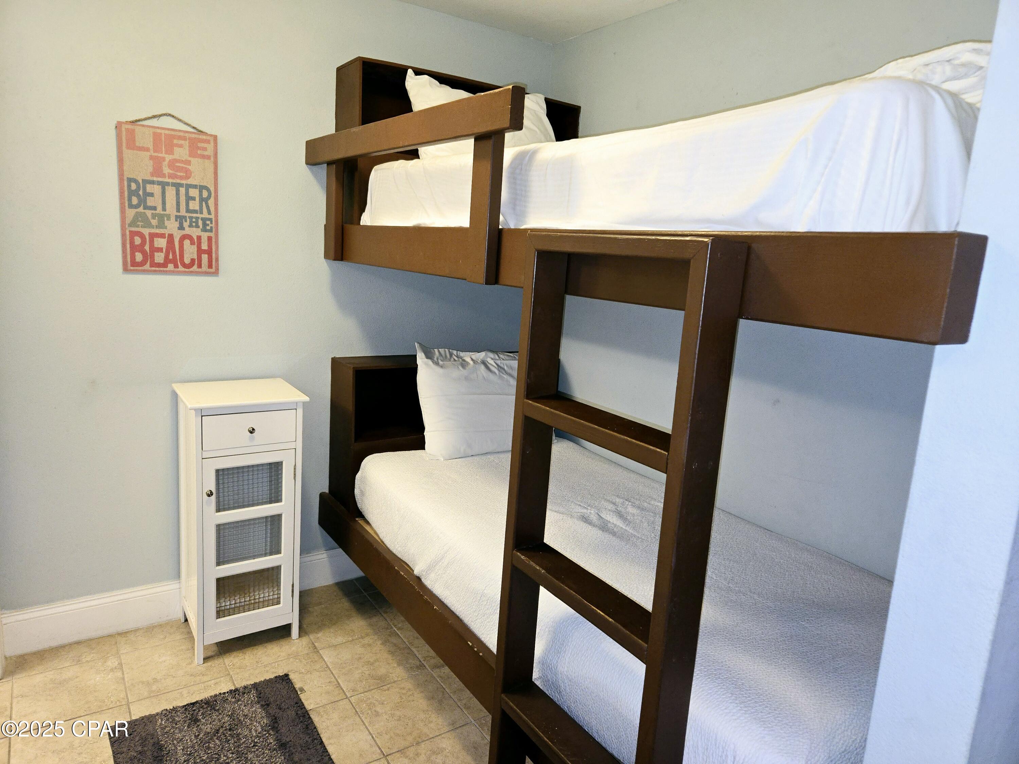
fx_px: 677
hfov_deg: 73.9
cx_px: 510
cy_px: 382
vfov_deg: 58.9
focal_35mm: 23
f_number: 1.8
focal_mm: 5.4
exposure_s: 1/24
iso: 100
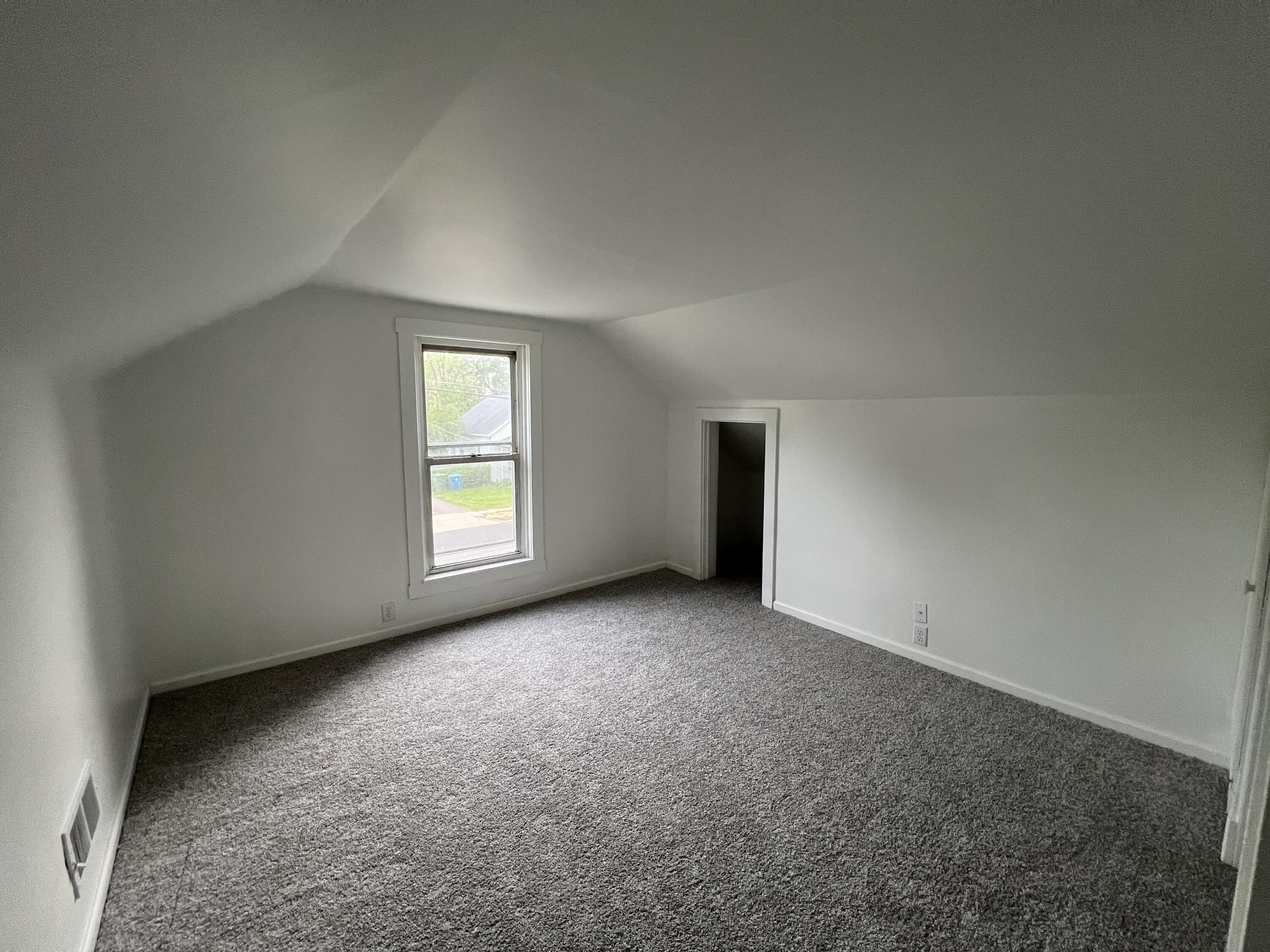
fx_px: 477
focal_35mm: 13
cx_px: 635
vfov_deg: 89.9
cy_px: 476
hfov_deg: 106.2
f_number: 1.8
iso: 250
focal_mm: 1.57
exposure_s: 1/87
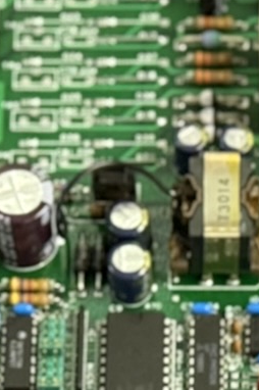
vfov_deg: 7.5
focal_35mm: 268
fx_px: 2897
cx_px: 221
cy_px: 624
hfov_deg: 5.1
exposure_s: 1/33
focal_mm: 6.76
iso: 320
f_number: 1.78
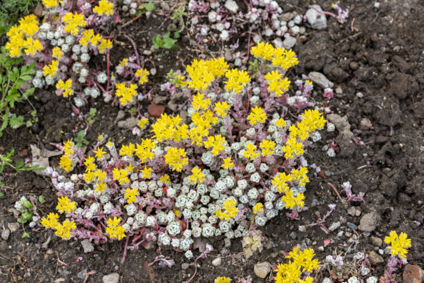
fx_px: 1237
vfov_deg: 13.0
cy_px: 142
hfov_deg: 19.5
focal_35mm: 105
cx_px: 212
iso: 500
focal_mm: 105
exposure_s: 1/500
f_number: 8
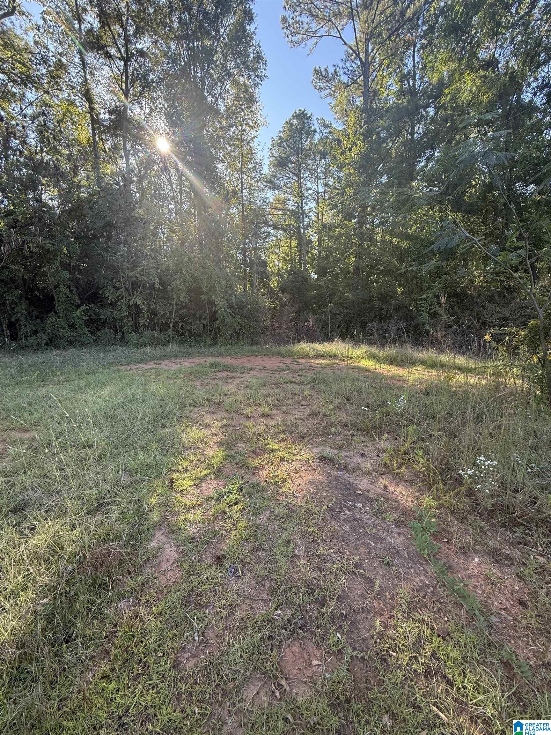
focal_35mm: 14
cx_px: 276
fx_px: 297
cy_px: 368
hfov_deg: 85.7
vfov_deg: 102.1
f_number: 2.2
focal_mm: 2.22
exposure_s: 1/162
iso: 64
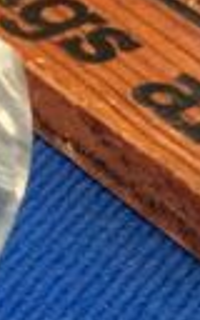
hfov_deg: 5.8
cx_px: -150
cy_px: 311
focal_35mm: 223
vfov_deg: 9.4
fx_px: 1945
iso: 200
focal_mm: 4.12
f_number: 2.2
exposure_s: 1/30
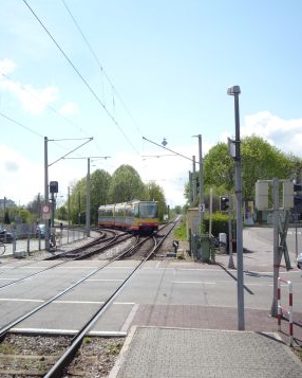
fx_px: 469
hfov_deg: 35.5
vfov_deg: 43.8
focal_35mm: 42
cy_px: 190
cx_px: 115
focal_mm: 5.2
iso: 100
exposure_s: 1/400
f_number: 5
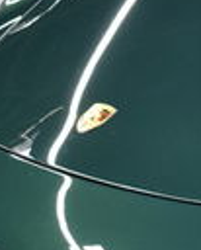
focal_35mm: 177
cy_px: 113
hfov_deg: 8.1
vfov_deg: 10.9
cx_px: 490
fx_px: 1310
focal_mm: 21
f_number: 3.8
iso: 560
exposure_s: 1/30
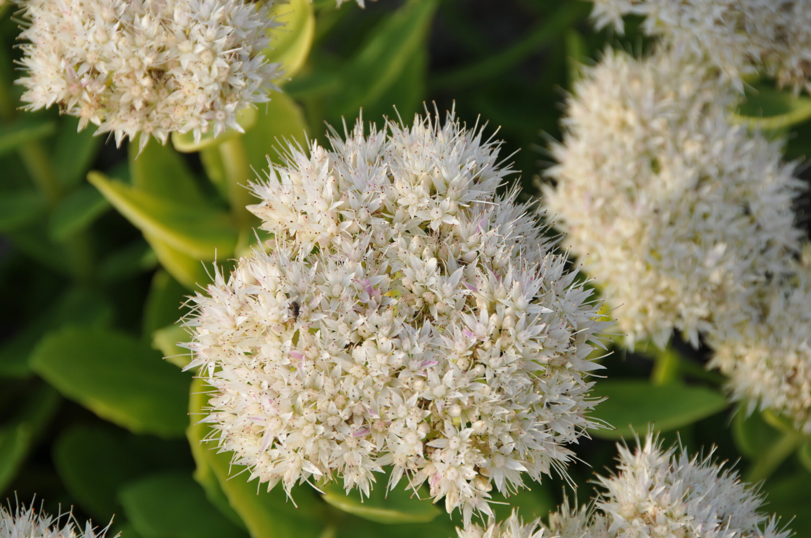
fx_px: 4387
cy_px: 269
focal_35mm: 195
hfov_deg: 10.6
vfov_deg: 7.0
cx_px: 406
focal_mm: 130
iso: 200
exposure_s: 1/250
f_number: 9
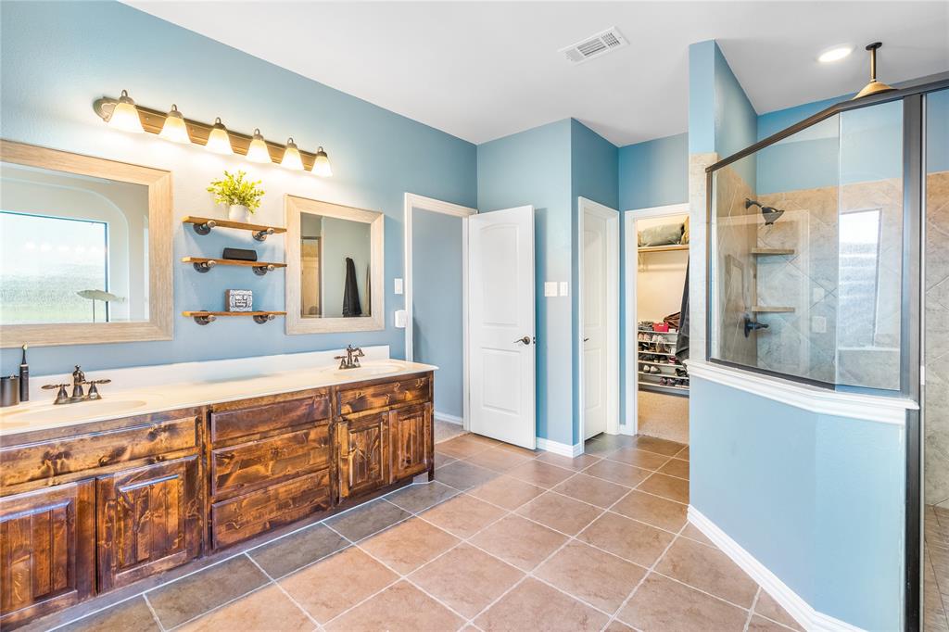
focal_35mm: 16
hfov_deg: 96.8
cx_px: 474
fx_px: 422
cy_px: 316
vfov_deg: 73.7
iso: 400
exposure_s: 1.6
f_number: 8
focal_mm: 16
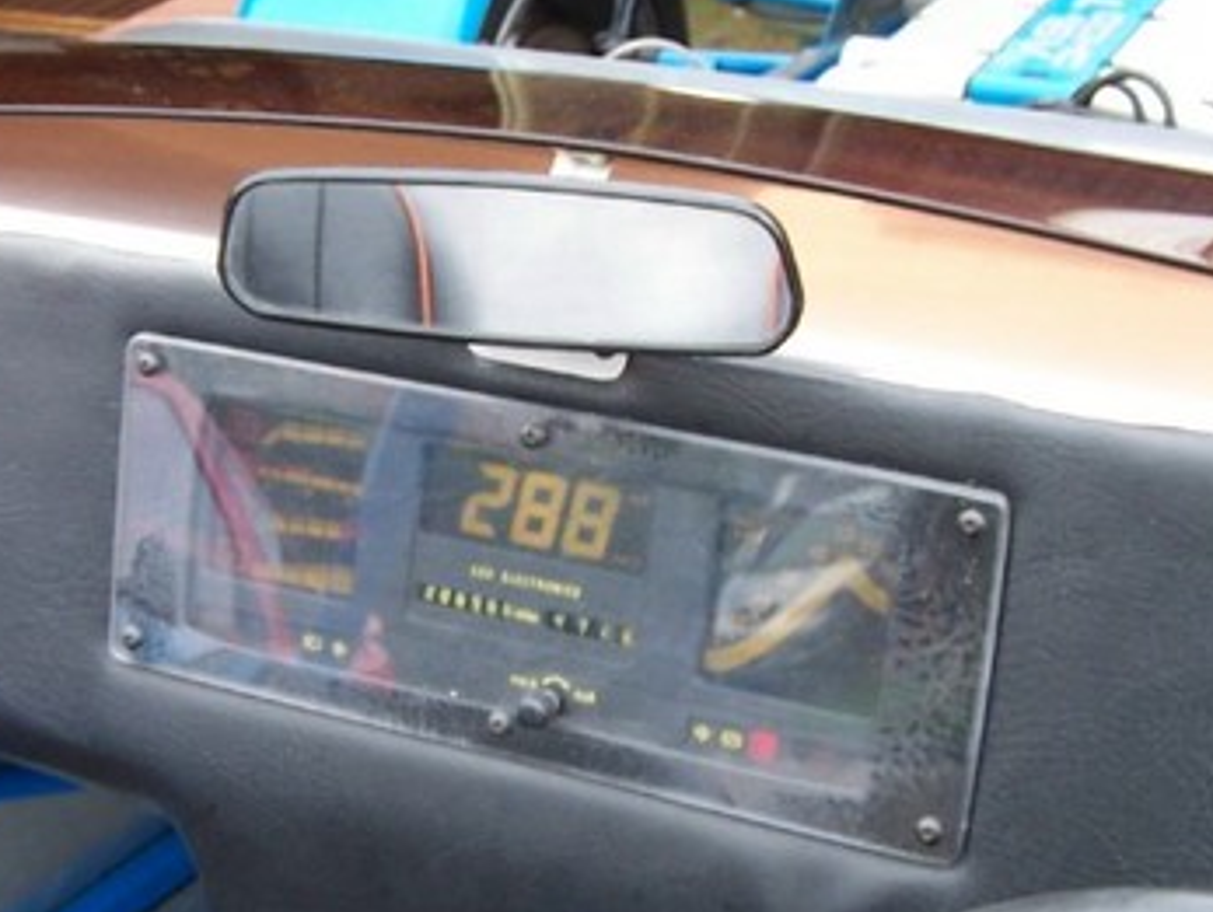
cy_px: 552
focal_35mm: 70
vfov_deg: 21.0
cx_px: 451
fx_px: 2455
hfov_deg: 27.6
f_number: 2.8
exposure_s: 1/30
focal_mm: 6.3
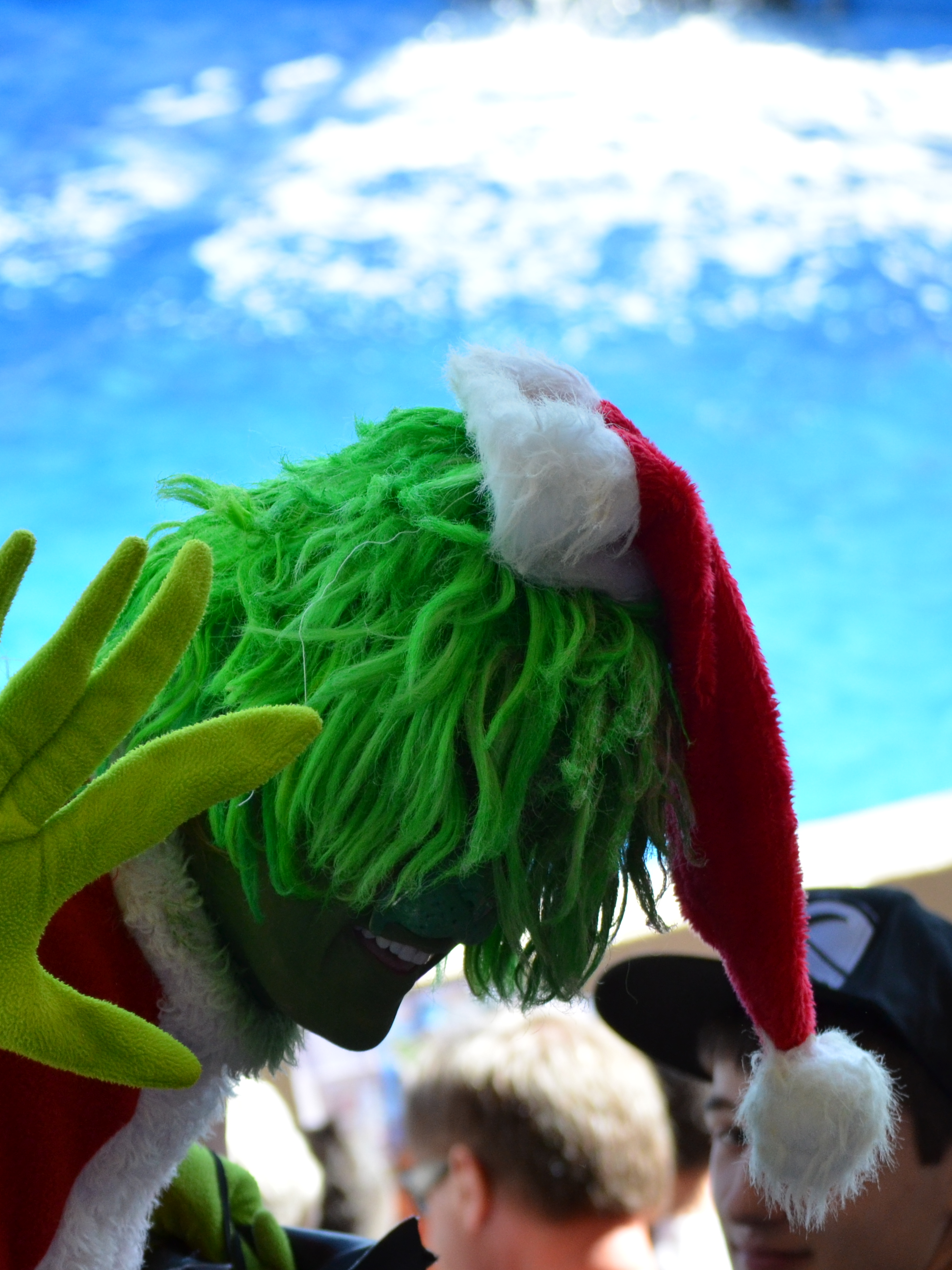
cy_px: 683
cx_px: 300
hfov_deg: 8.9
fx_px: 6123
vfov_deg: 11.8
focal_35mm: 167
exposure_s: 1/1000
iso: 720
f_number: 4.2
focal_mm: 62
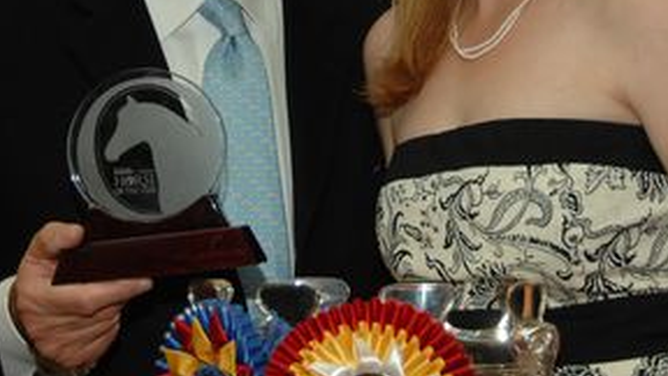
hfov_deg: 17.5
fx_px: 2164
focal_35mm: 122
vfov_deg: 9.9
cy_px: 55
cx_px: 390
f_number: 4.2
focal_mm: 35
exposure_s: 1/125
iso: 400
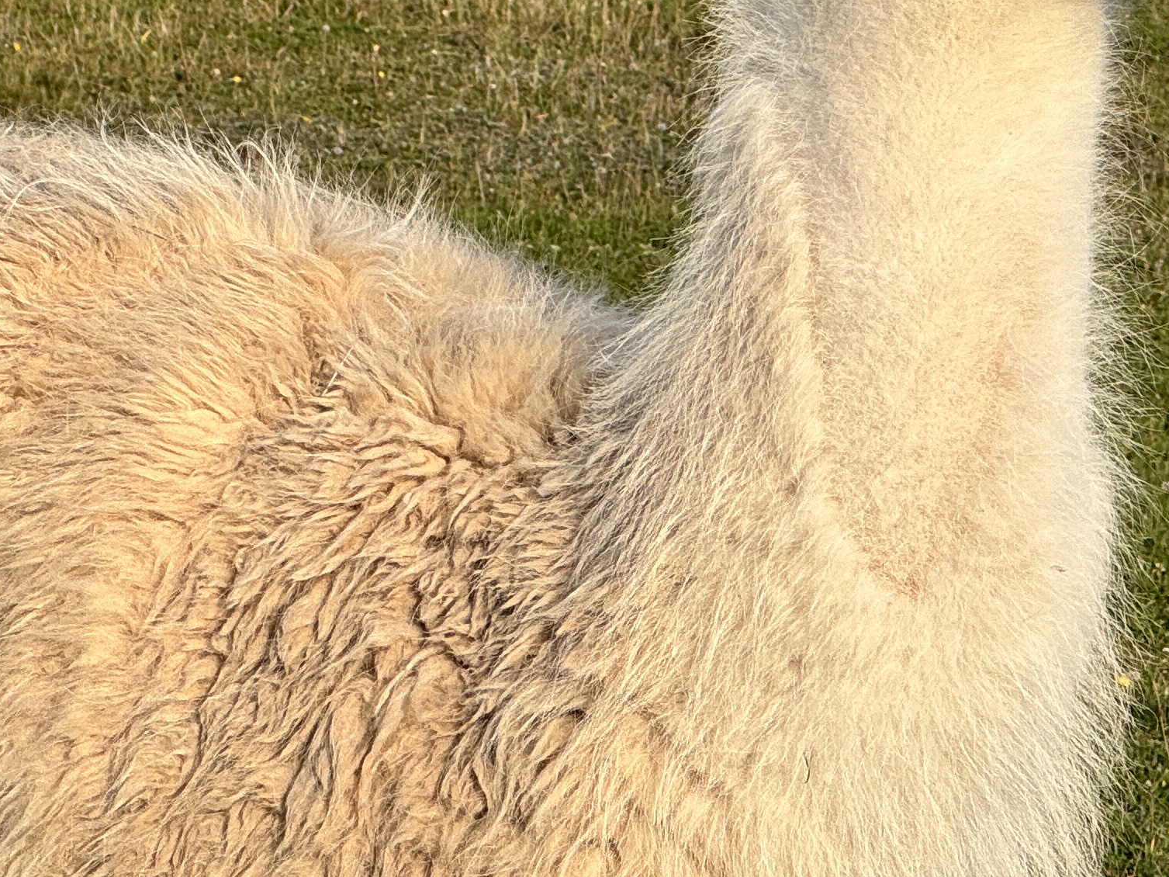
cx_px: 964
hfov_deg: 9.6
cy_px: -109
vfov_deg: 7.2
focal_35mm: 206
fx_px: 6956
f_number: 2.8
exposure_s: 1/622
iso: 25
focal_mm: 9
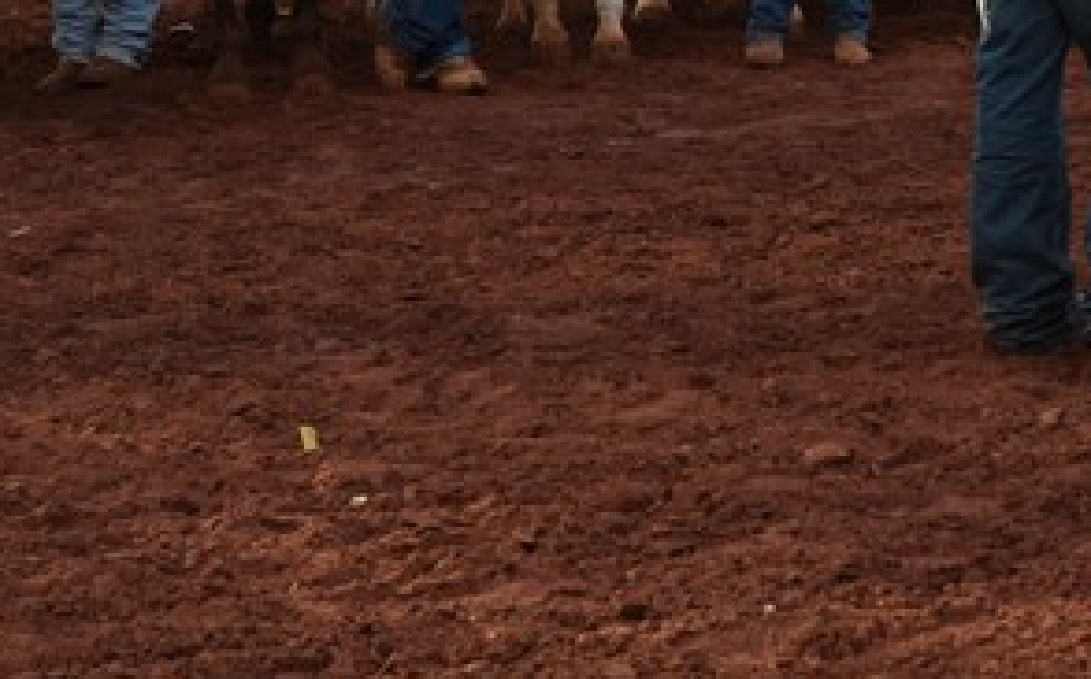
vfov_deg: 5.5
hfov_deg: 8.9
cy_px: -327
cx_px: 1002
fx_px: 6950
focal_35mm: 234
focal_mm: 50
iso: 800
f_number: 10
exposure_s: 1/400
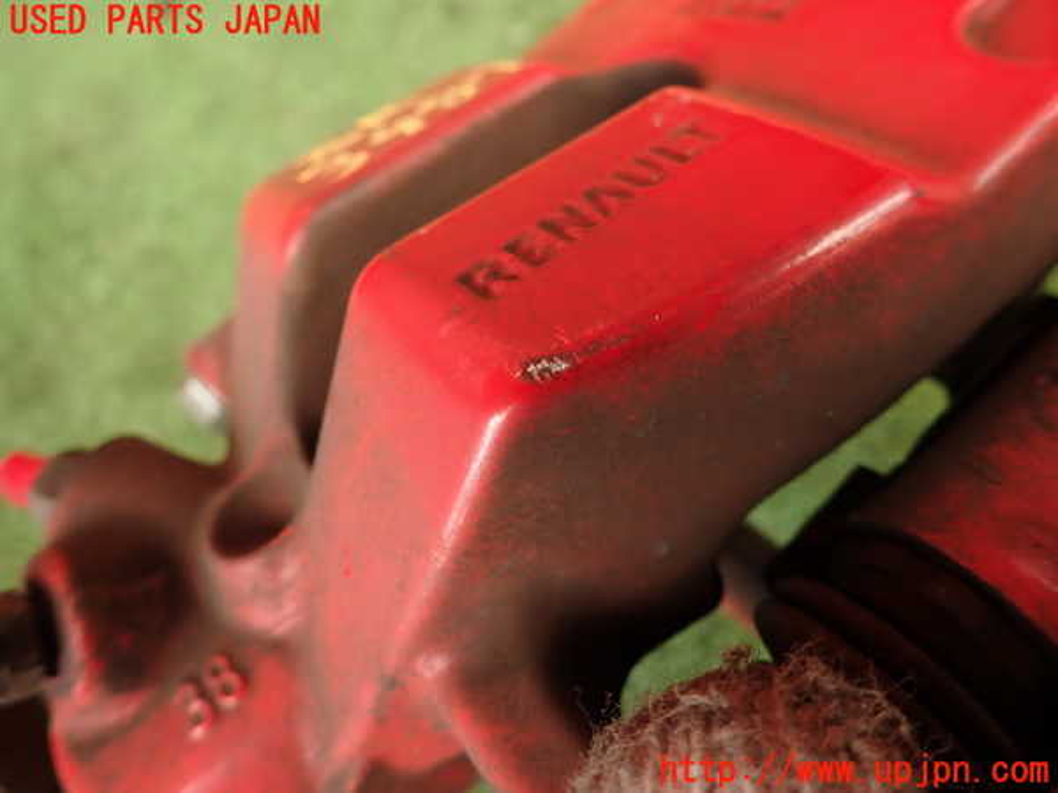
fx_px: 764
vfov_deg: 54.9
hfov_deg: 69.4
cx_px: 529
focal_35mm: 25
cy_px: 396
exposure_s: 1/100
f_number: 2
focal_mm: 4.5
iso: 100
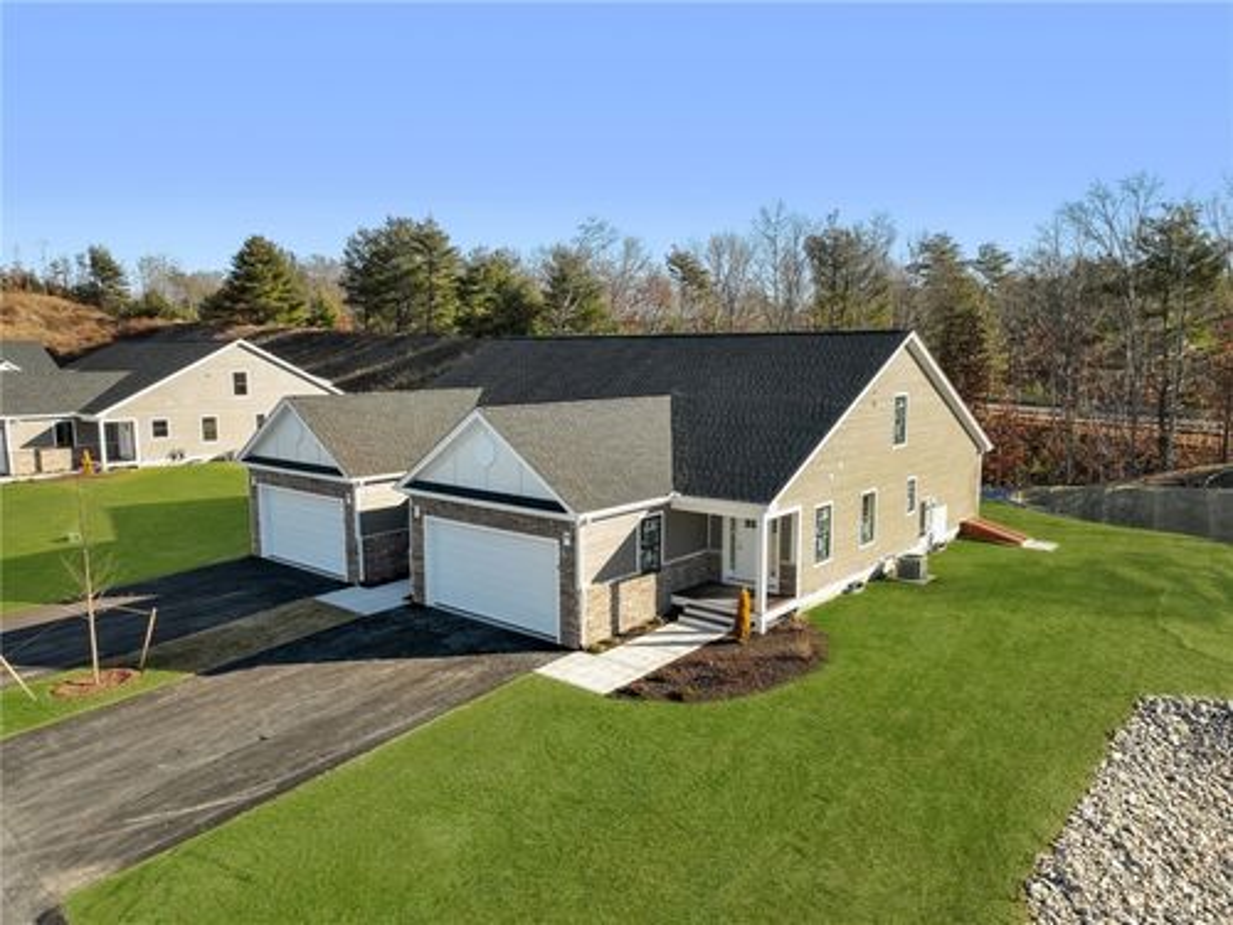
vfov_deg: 56.8
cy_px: 462
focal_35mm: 24
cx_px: 616
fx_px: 855
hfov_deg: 71.6
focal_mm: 12.29
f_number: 2.8
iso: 100
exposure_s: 1/120
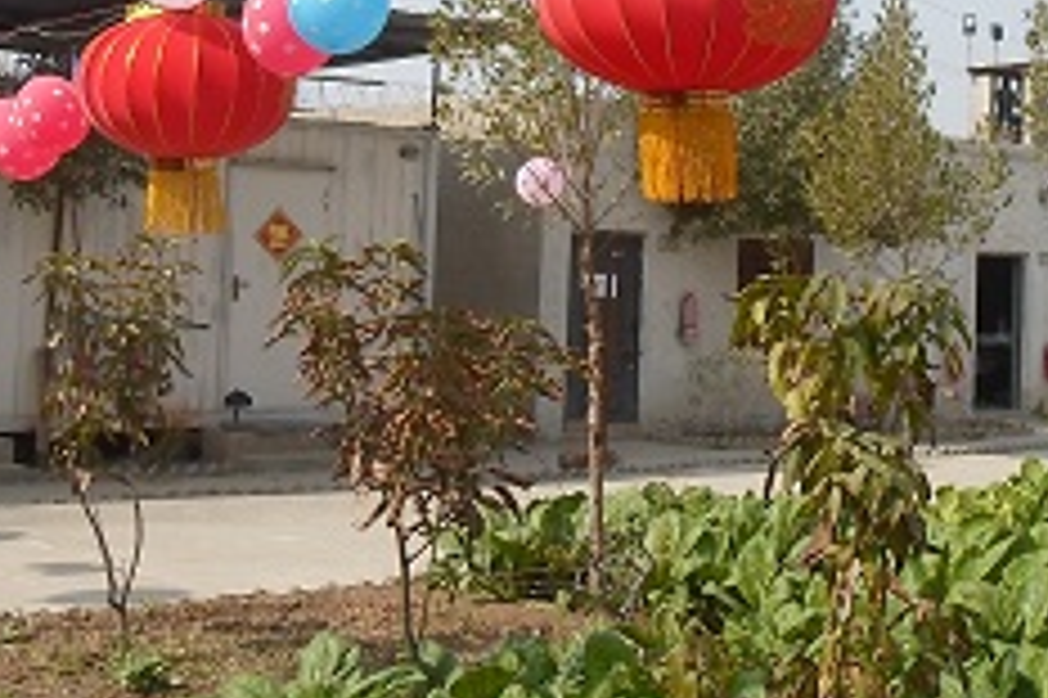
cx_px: 774
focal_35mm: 67
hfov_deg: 29.7
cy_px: 59
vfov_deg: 19.9
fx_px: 1949
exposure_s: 1/1500
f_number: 2.5
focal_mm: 4.5
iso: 80
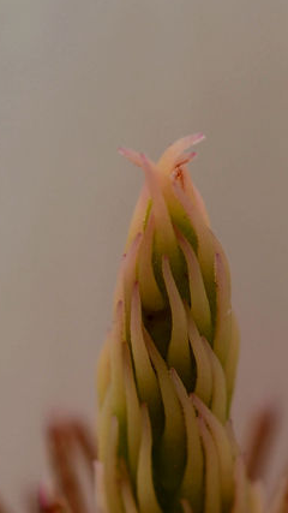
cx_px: -49
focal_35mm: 578
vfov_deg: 3.7
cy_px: 351
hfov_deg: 2.1
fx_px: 7849
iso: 100
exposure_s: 1/250
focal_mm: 105
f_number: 5.6
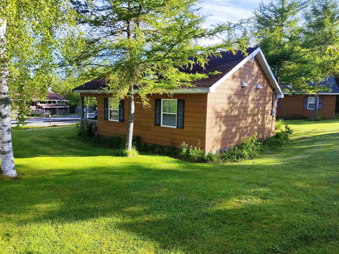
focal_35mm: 25
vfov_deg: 54.9
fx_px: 245
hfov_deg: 69.4
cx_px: 170
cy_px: 127
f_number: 1.79
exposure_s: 1/779
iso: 50
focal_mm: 4.71
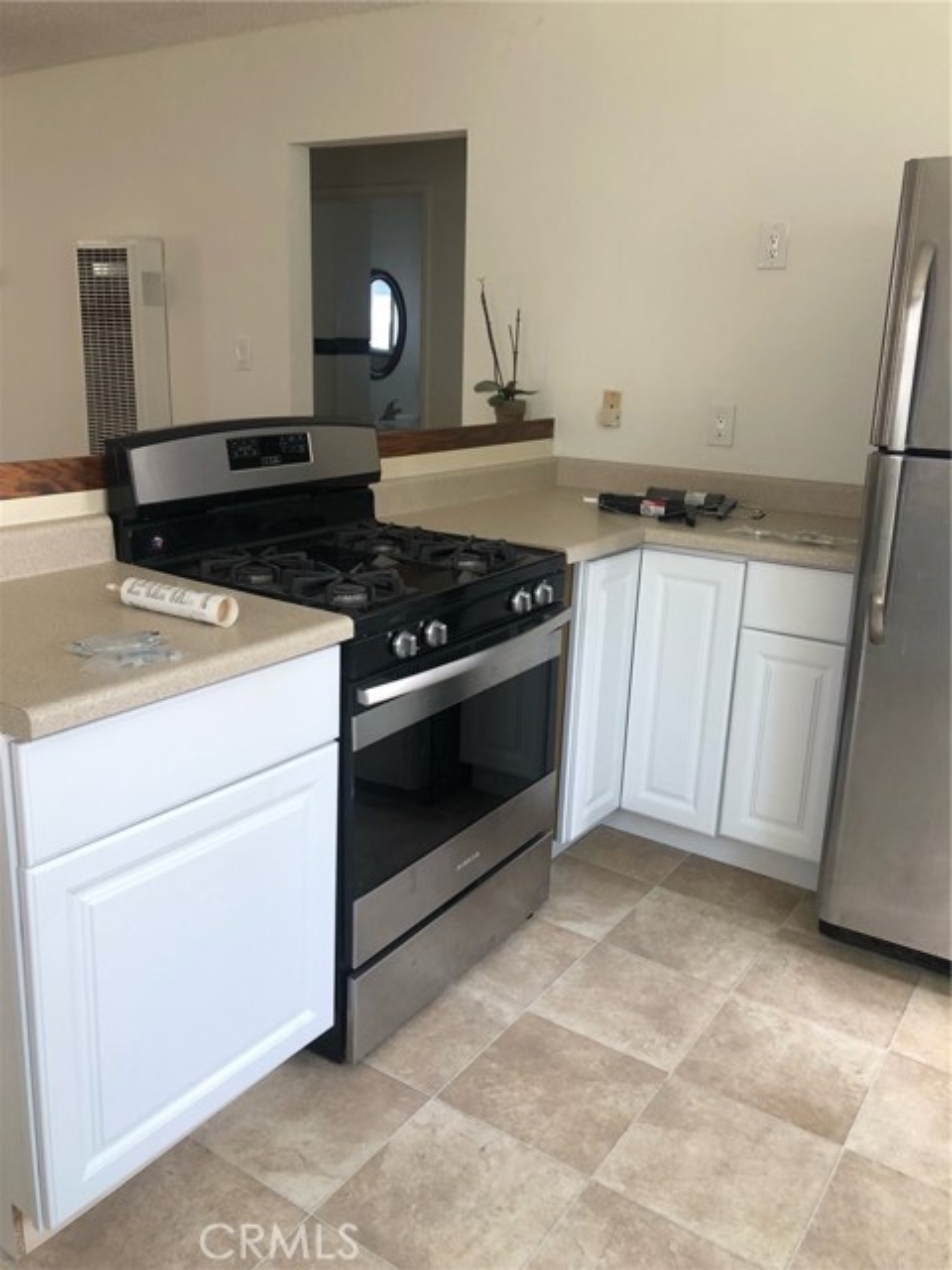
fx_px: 1027
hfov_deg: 49.7
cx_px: 476
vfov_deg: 63.4
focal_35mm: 28
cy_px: 635
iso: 25
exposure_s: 1/30
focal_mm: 3.99
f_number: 1.8
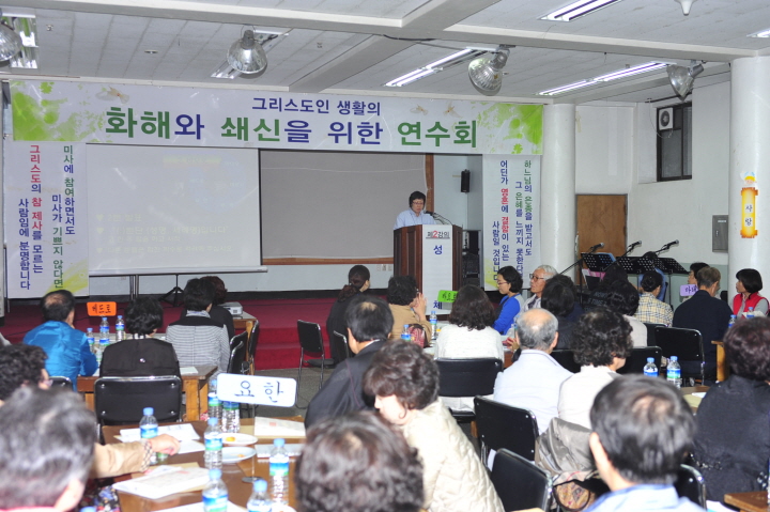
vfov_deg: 30.5
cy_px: 256
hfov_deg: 44.5
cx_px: 385
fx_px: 940
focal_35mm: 44
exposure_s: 1/60
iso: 200
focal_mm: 44
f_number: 4.5
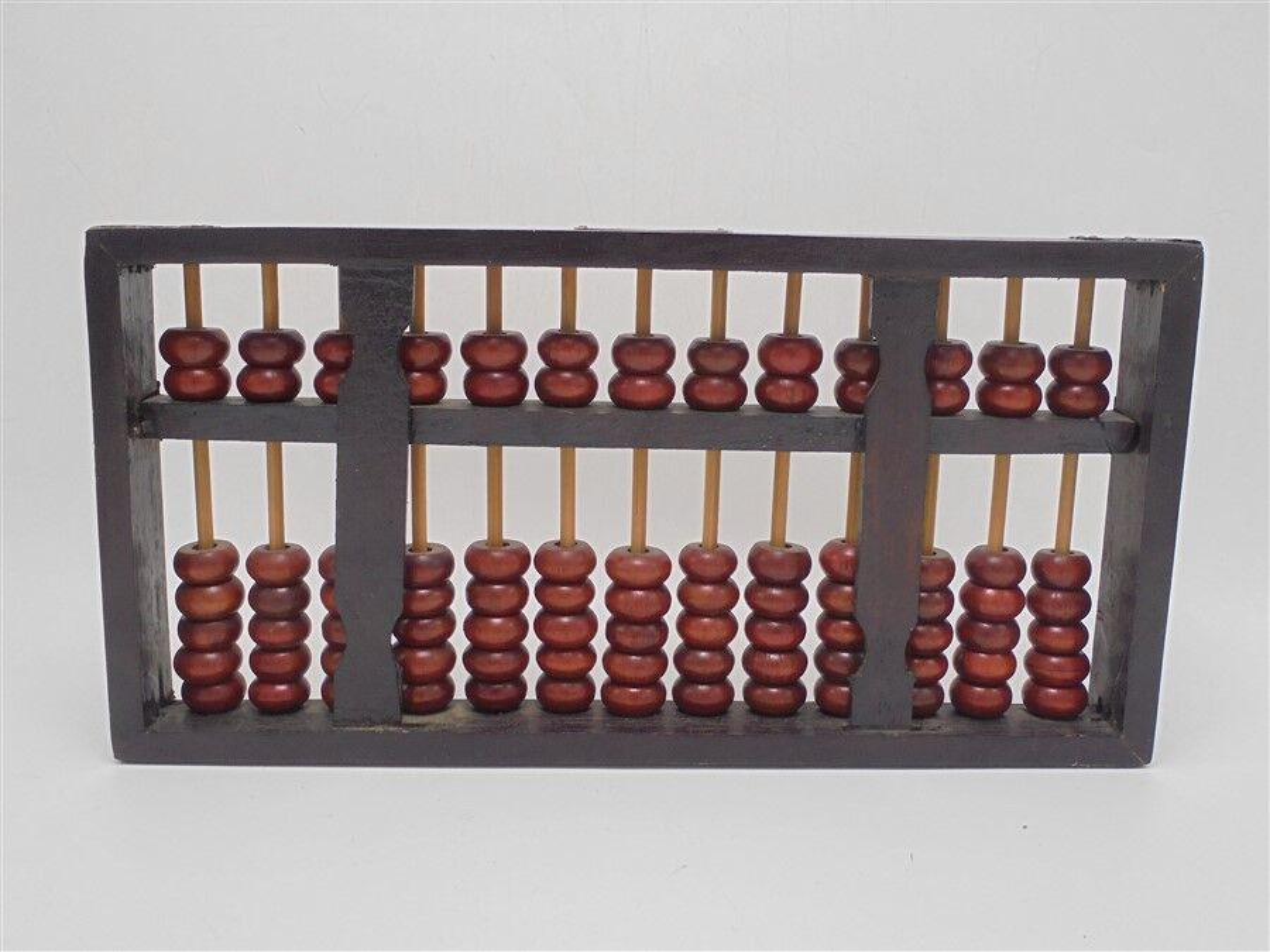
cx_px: 635
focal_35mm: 34
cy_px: 476
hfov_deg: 54.0
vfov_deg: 41.8
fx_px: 1247
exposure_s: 1/30
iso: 200
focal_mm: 6.1
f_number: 4
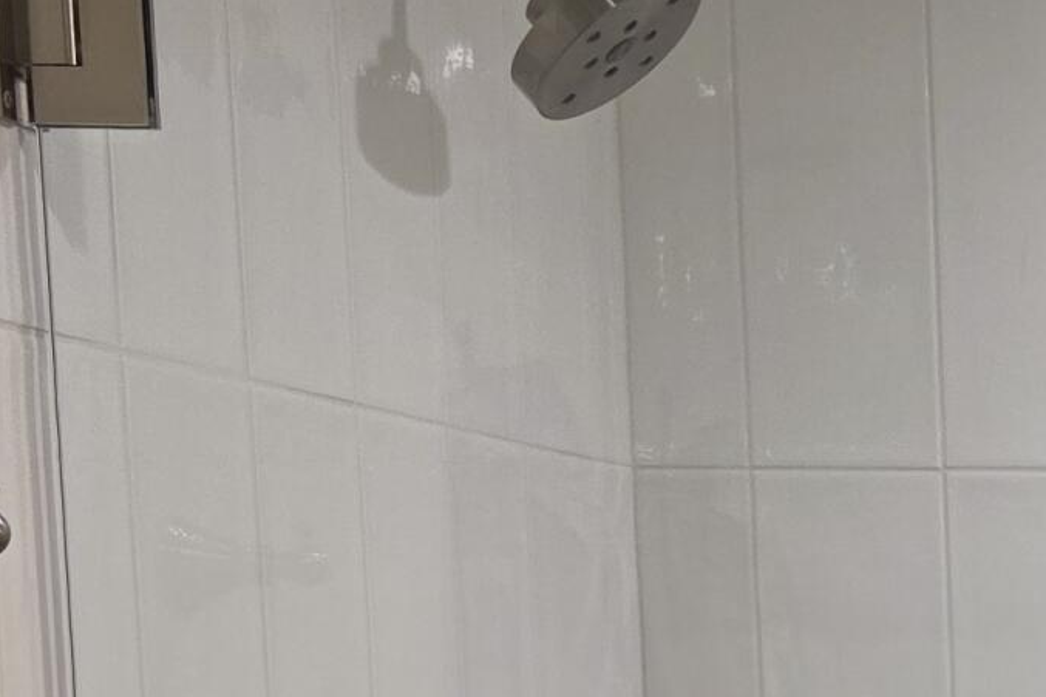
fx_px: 3079
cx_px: 1744
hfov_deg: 16.8
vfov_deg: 12.3
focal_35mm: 106
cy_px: 1068
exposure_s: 1/120
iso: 160
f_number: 1.7
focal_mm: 6.3
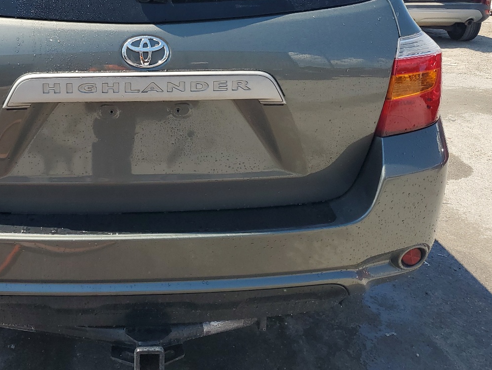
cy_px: 98
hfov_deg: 43.7
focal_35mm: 42
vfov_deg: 33.8
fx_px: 597
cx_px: 141
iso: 50
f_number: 1.5
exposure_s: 1/2500
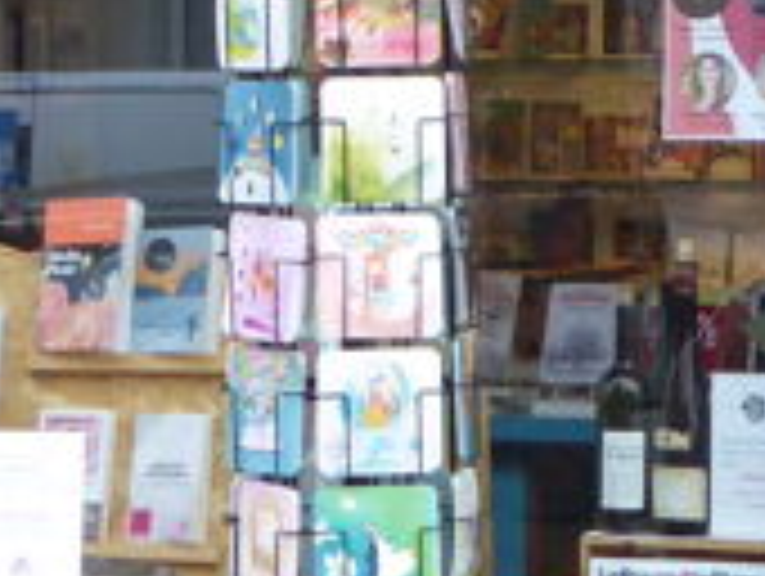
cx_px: 356
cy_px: 144
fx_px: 3740
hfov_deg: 11.7
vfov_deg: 8.8
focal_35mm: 169
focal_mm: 6.3
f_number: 3.7
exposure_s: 1/60
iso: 400
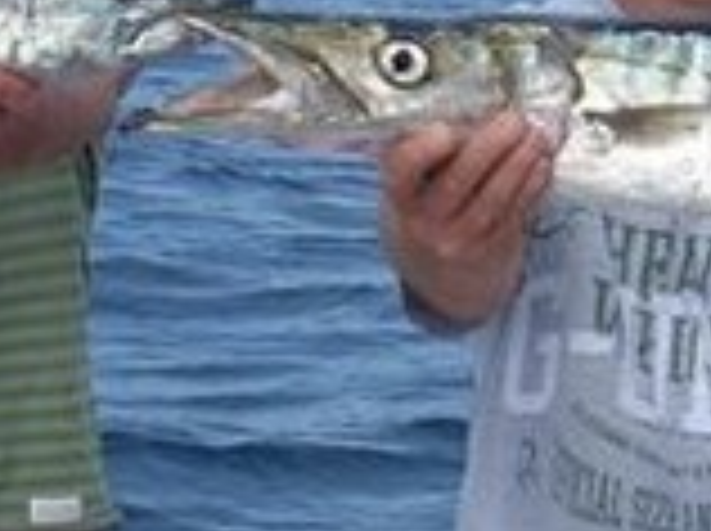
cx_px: 428
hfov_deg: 13.4
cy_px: 130
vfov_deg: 10.0
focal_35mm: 148
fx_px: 3035
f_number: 5.6
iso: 64
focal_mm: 6.2
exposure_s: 1/250
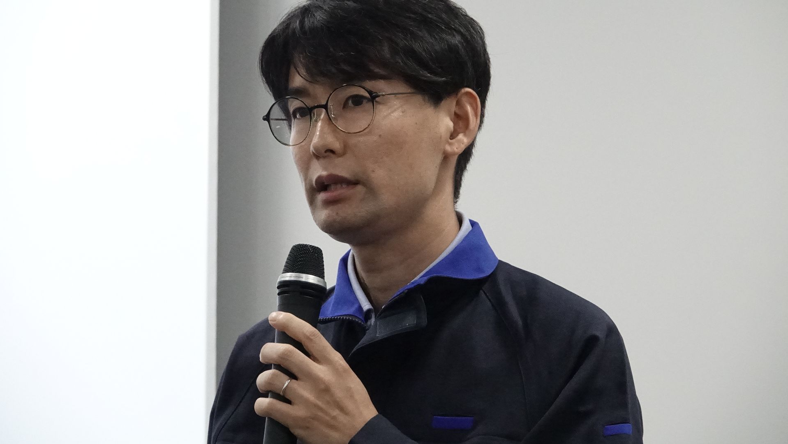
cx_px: 394
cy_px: 184
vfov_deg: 6.3
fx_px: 4033
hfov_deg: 11.2
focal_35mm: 193
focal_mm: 67.46
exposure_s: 1/800
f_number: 4
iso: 6400
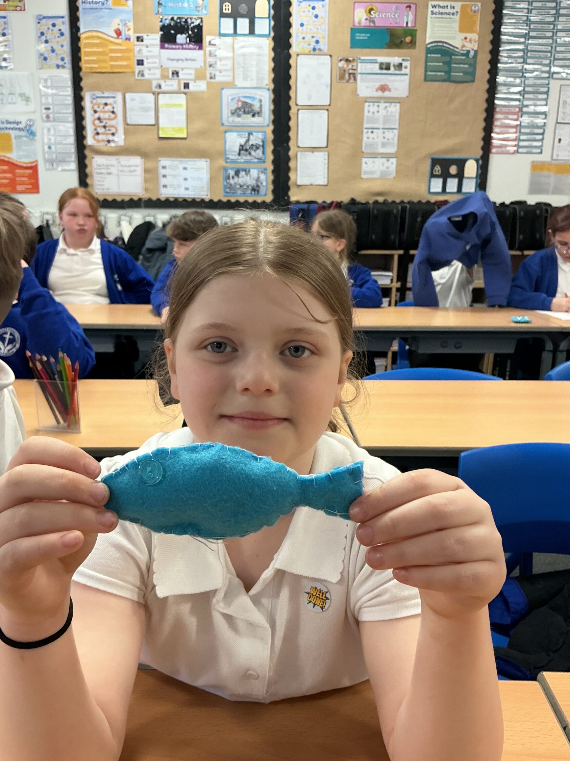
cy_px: 433
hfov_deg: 42.9
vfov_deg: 55.2
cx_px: 268
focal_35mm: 33
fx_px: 725
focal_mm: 3
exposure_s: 1/60
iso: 125
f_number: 1.8
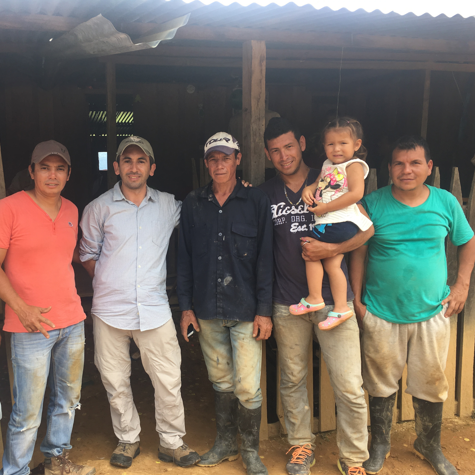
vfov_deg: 47.2
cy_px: 242
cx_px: 164
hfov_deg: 46.6
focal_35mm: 35
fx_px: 543
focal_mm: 4.15
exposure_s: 1/210
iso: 25
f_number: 2.2
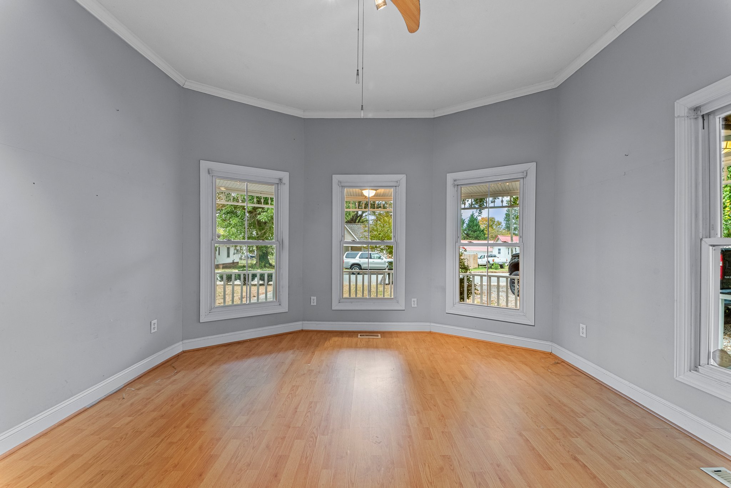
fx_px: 284
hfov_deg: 104.2
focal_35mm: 14
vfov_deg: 81.3
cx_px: 366
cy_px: 244
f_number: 8
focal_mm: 14
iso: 800
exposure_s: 1/3
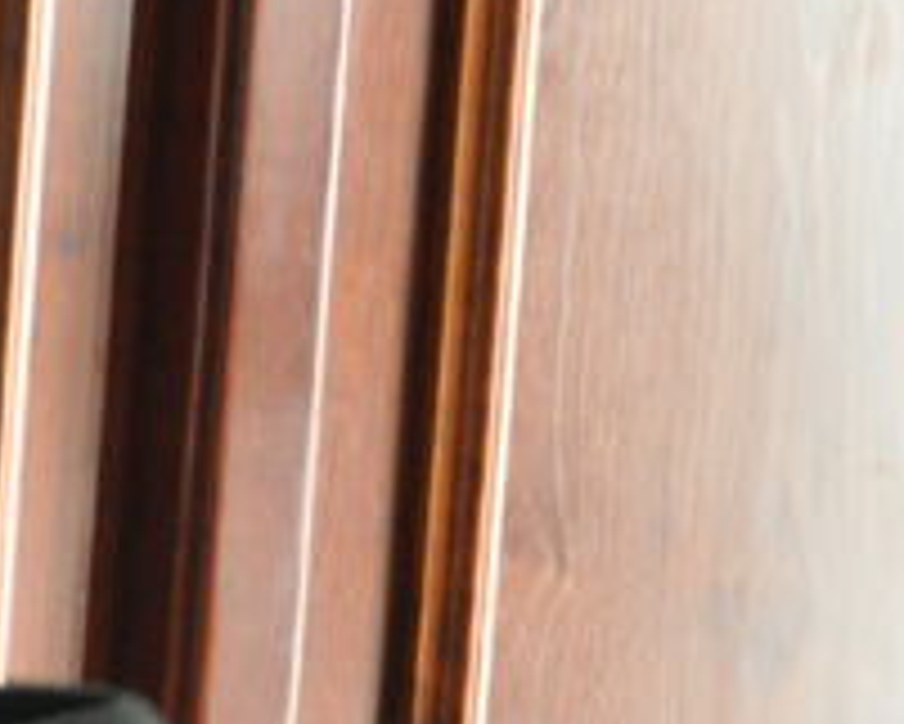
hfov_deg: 1.9
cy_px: 1239
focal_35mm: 1028
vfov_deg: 1.5
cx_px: 2586
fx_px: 27524
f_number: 5.6
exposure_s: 1/80
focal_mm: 105
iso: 1600
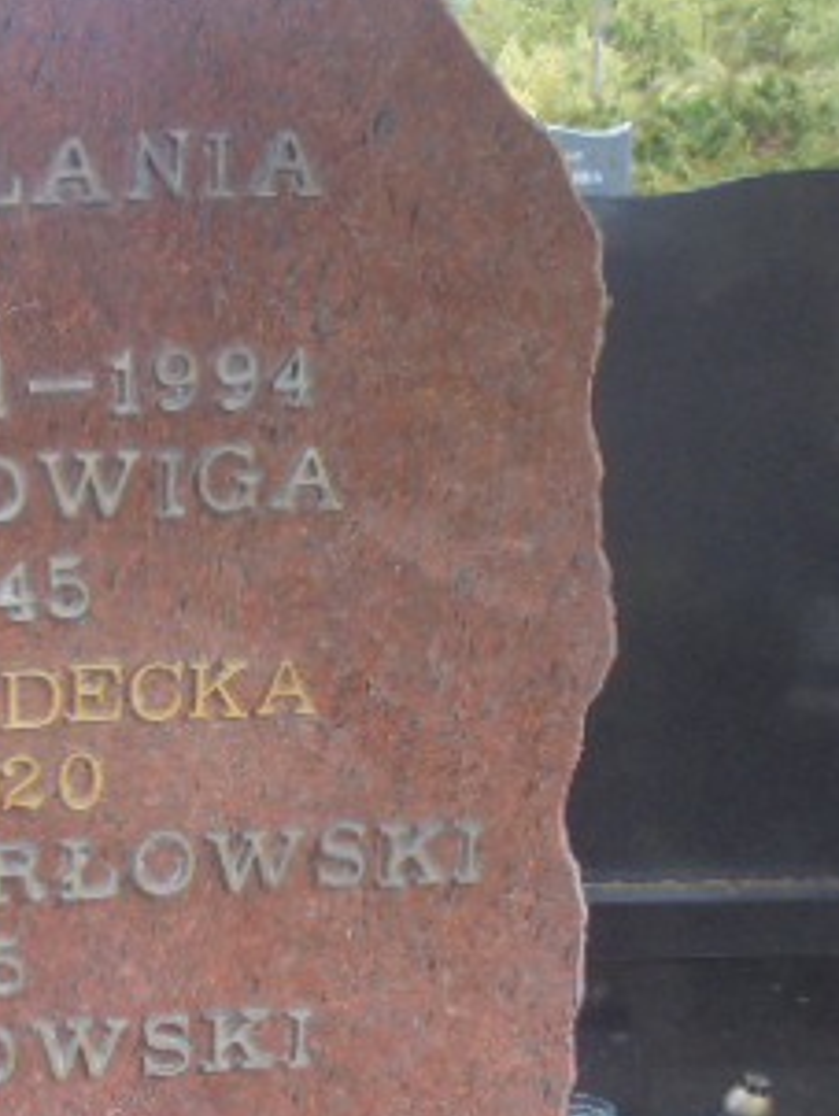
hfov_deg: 18.8
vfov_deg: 26.9
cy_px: 743
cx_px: -285
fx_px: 2324
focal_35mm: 72
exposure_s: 1/30
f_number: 4
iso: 100
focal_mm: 6.1
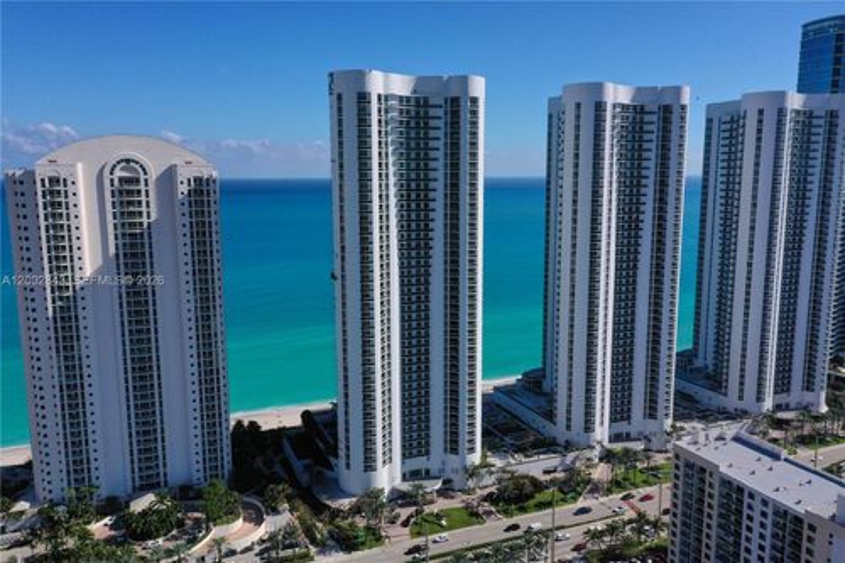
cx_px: 422
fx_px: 657
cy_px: 282
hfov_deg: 65.5
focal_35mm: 28
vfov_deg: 46.4
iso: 100
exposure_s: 1/1000
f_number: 7.1
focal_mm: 10.26
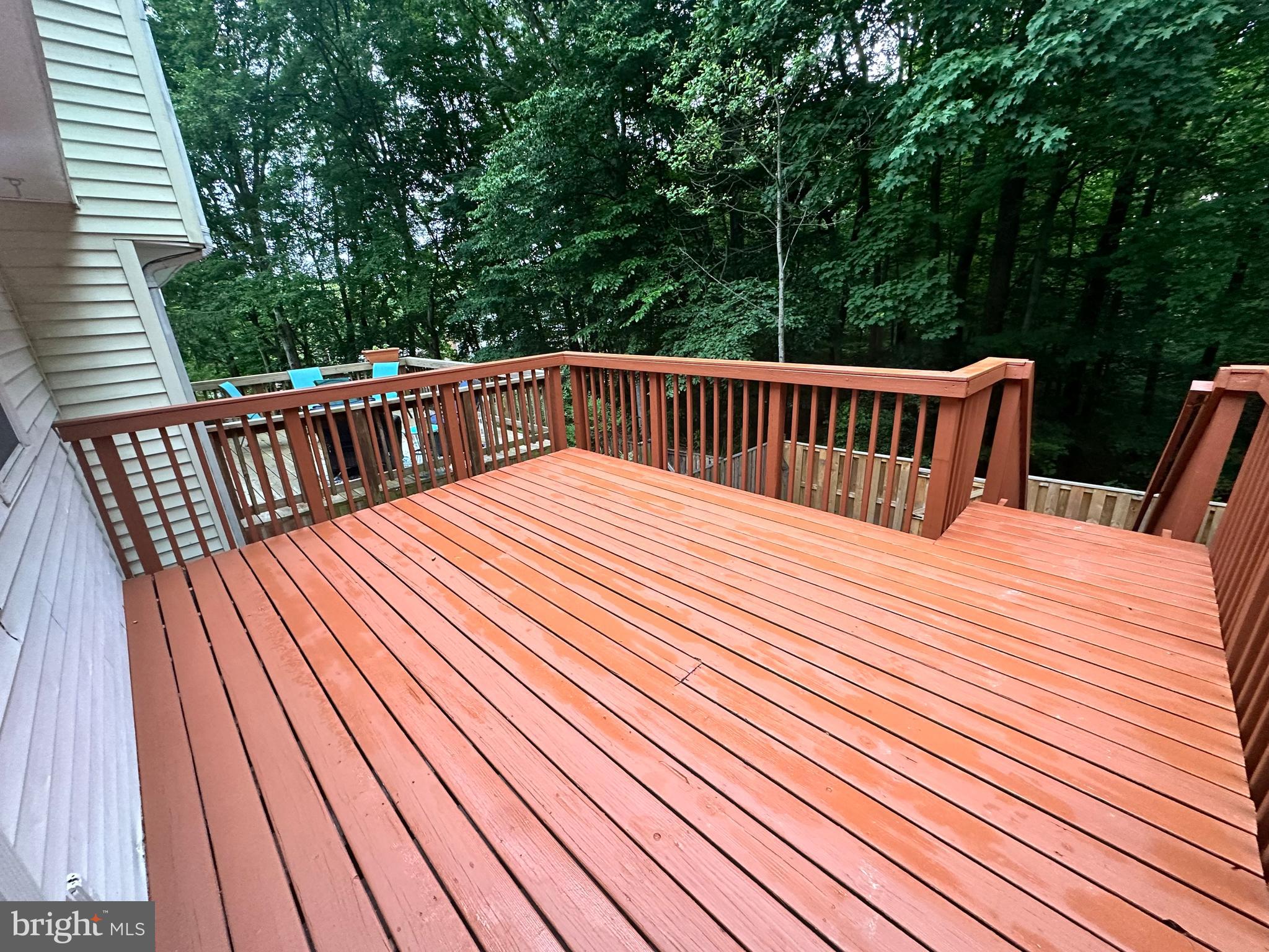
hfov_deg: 102.1
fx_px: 513
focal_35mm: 14
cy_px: 476
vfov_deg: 85.7
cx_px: 634
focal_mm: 2.22
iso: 320
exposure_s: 1/120
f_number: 2.2
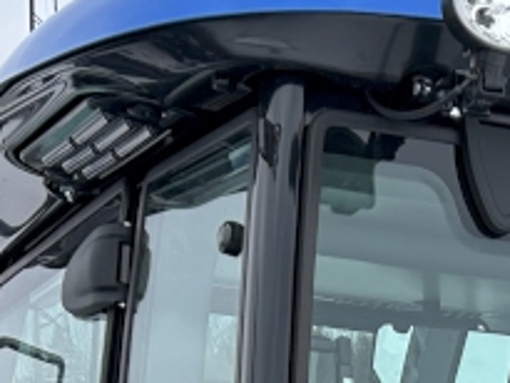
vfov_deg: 9.7
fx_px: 1990
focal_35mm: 135
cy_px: 918
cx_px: 585
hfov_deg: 14.2
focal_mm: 5.7
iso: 50
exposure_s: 1/1135
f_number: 1.5
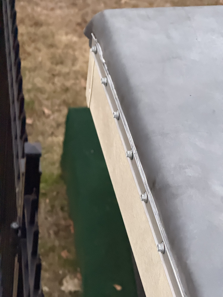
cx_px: 112
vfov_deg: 16.4
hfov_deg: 12.3
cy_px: 148
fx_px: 1031
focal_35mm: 120
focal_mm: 15.66
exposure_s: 1/30
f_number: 2.8
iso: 1600
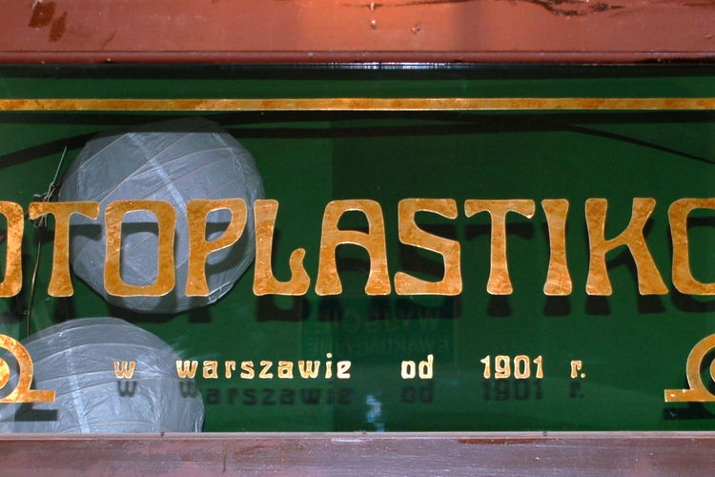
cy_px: 238
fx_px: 953
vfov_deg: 28.1
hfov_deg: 41.1
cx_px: 358
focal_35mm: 48
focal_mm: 32
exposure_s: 1/60
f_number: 5
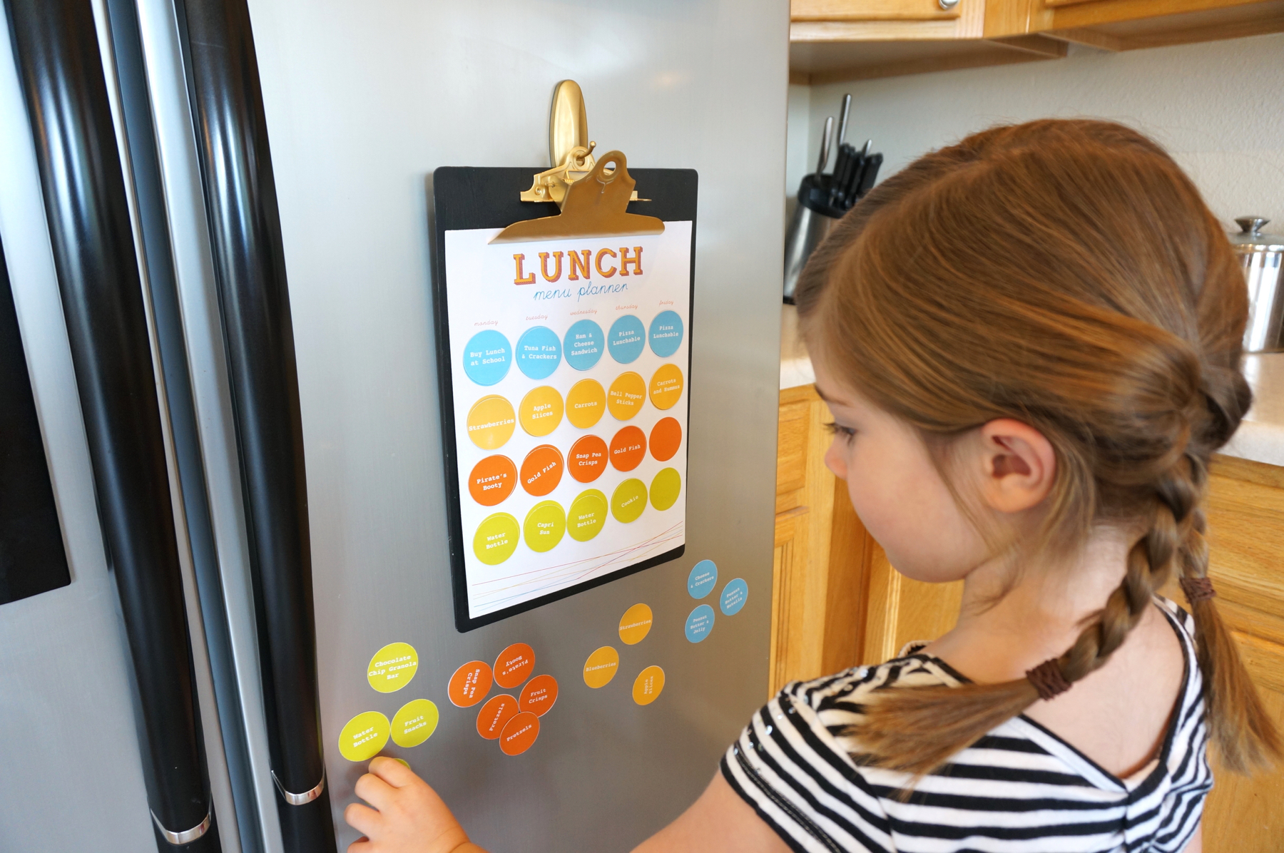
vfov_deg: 53.0
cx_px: 642
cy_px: 426
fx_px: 855
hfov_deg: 73.8
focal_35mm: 24
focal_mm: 16
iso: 400
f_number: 4
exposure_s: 1/30
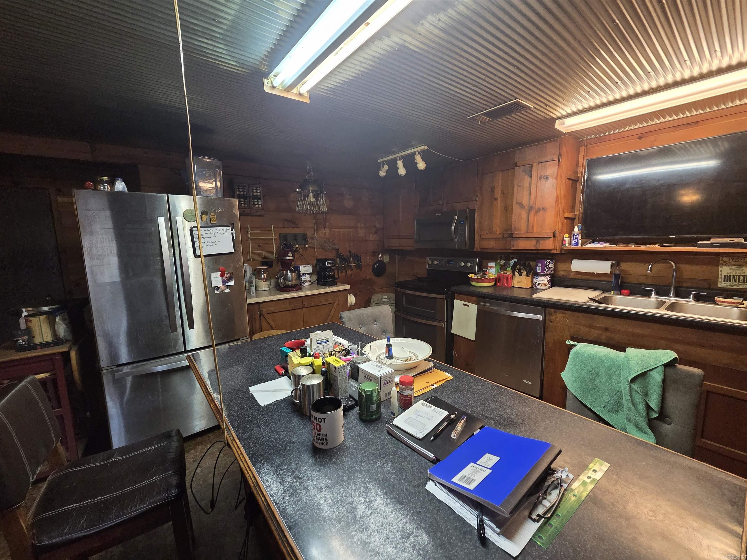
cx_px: 374
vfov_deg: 89.9
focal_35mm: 13
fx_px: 281
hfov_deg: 106.2
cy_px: 280
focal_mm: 2.2
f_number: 2.2
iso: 640
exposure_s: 1/60
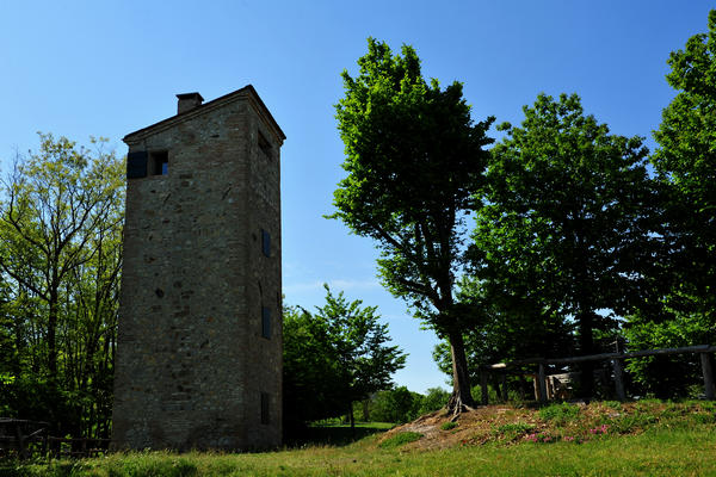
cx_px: 358
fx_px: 696
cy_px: 238
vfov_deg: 37.9
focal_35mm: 35
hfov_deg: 54.4
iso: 200
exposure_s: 1/320
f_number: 9
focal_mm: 35
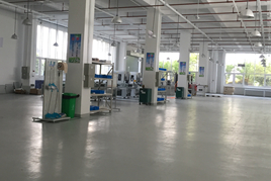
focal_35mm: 45
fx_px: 339
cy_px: 80
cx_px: 82
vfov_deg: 29.9
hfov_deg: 42.7
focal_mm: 4.15
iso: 50
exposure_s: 1/33
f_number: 2.2
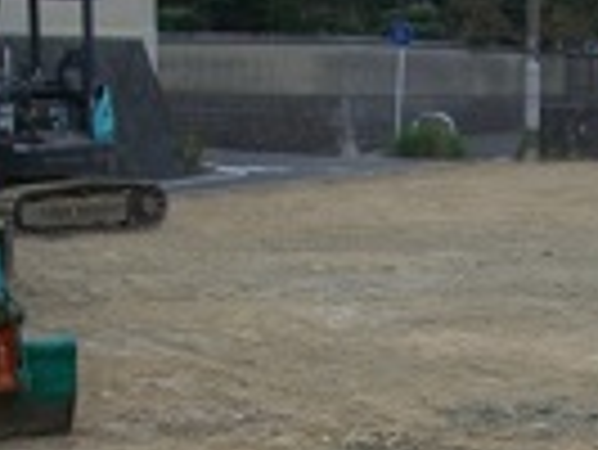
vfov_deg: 13.0
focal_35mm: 114
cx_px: 553
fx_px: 1971
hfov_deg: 17.0
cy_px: 346
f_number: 2.8
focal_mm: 7.9
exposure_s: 1/250
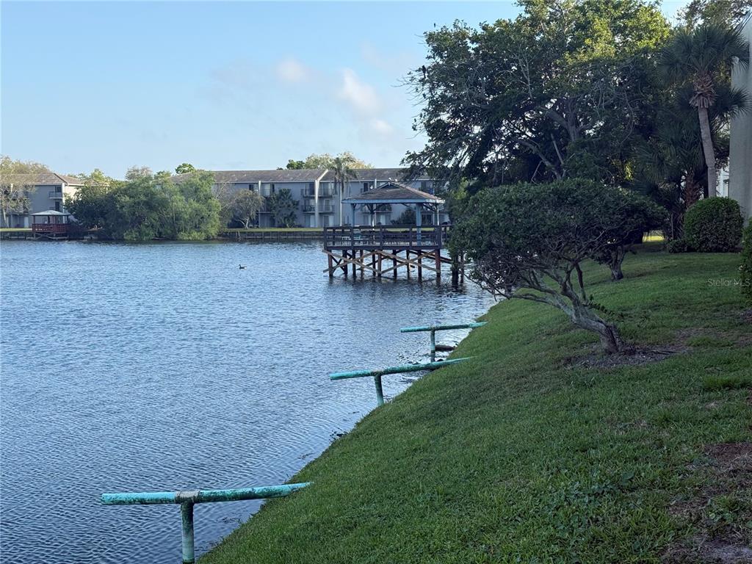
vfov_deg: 30.3
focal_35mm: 48
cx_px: 376
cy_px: 282
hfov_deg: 39.7
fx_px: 1043
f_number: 1.78
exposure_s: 1/2088
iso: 80
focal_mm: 6.76
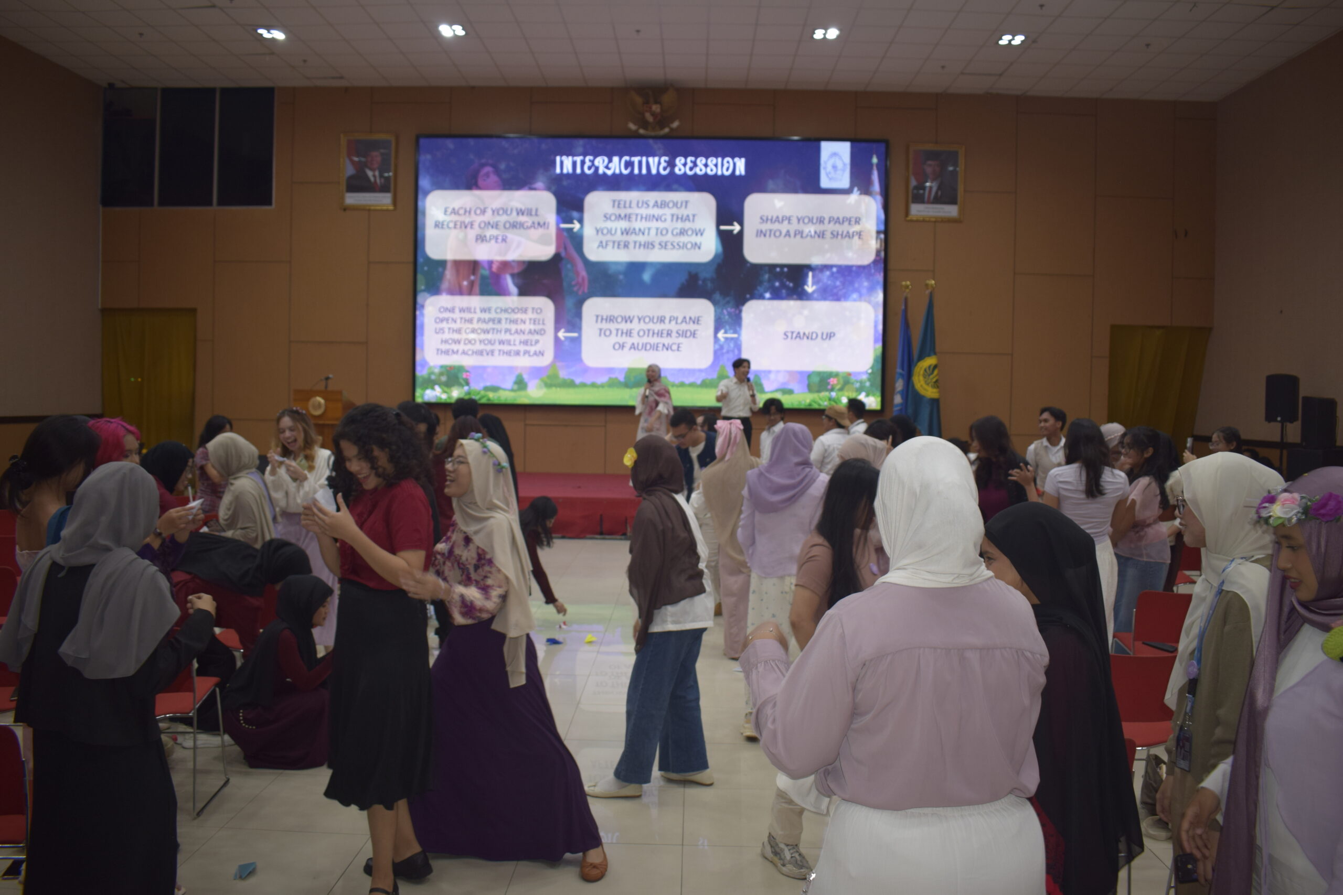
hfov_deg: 67.4
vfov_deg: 47.9
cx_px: 672
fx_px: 1007
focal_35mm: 27
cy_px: 448
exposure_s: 1/60
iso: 400
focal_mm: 18
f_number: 3.5
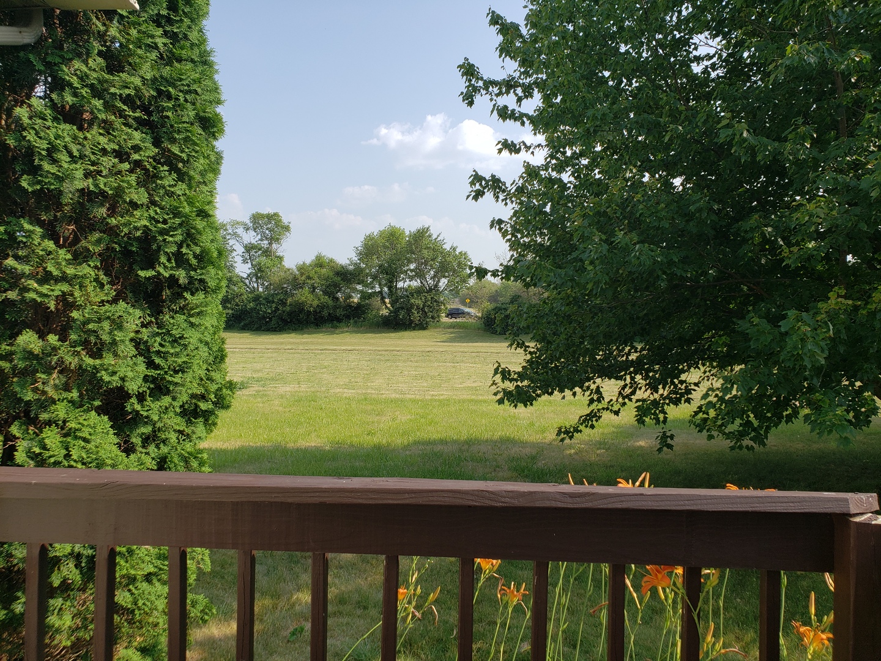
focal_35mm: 26
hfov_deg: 67.3
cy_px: 330
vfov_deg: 53.1
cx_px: 440
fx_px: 662
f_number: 2.4
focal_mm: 4.3
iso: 50
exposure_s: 1/997
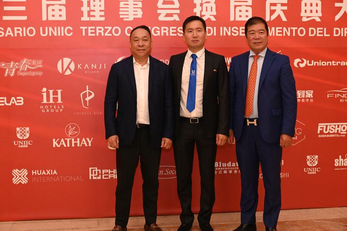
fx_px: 530
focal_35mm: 55
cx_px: 174
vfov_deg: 24.6
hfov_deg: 36.3
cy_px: 116
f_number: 5.6
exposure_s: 1/125
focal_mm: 55
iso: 6400
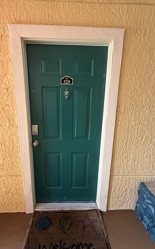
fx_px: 128
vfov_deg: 87.8
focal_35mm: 19
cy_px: 134
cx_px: 71
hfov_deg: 62.1
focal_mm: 2.22
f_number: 2.2
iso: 800
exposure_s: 1/60
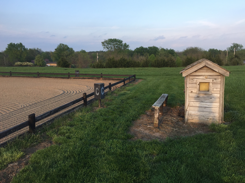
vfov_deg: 48.2
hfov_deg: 61.7
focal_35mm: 29
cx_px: 122
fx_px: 205
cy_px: 92
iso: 32
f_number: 2.2
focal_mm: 4.15
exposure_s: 1/507
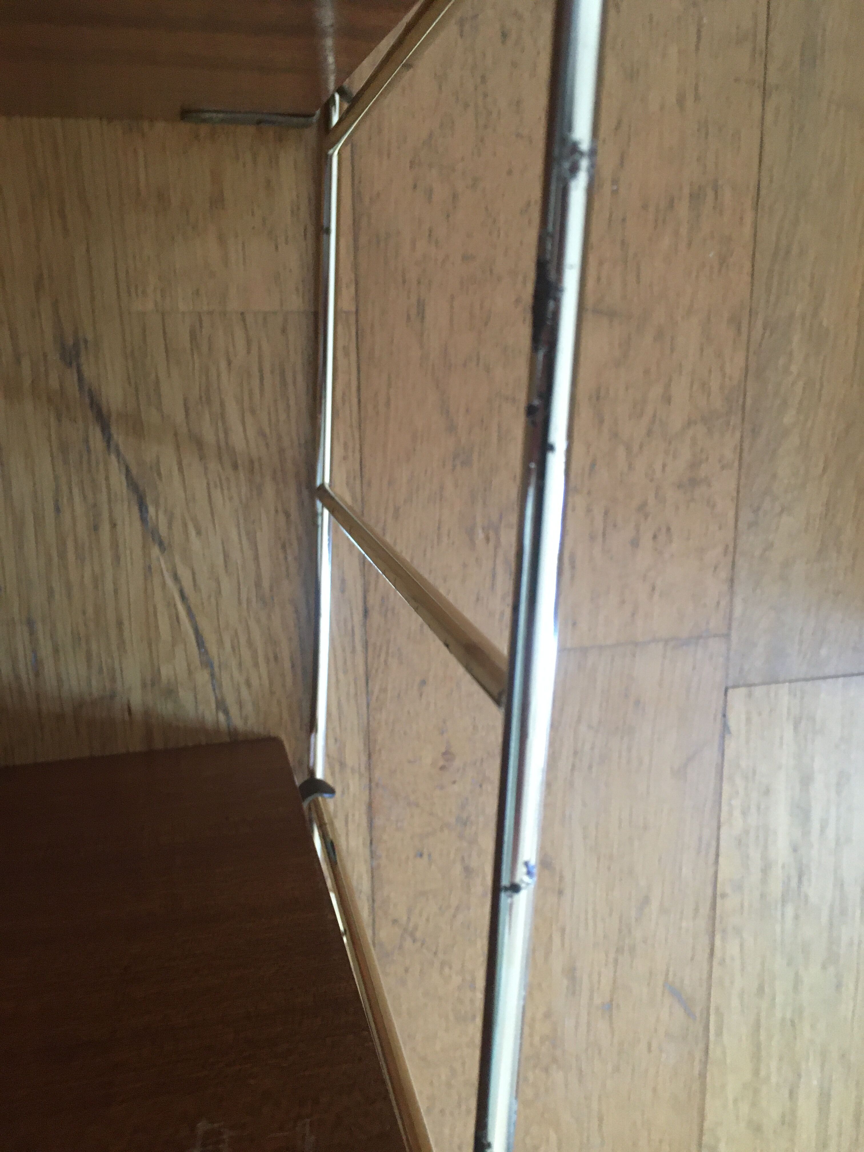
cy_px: 576
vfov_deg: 61.7
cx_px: 432
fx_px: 965
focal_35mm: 29
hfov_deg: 48.2
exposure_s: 1/20
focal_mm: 4.15
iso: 200
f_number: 2.2
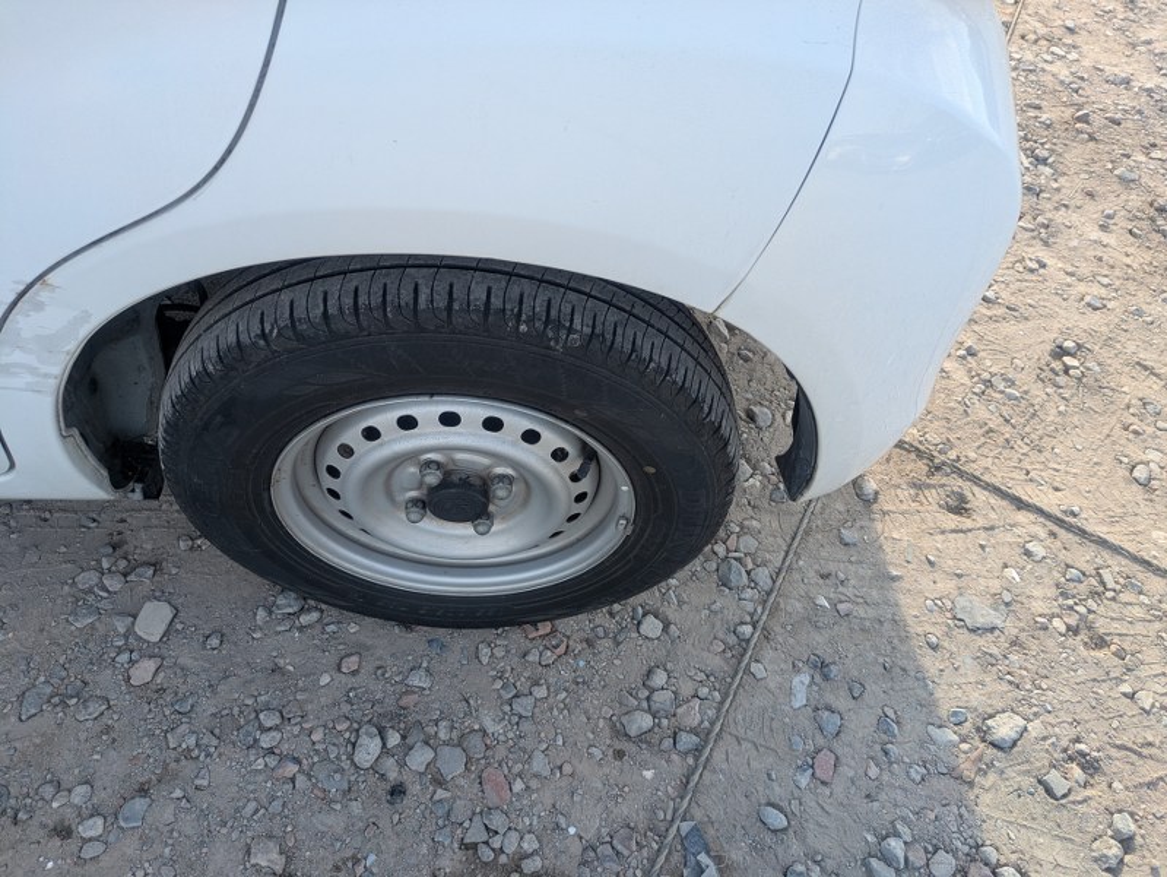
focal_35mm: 25
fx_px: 843
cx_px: 584
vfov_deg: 54.9
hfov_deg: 69.4
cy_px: 438
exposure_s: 1/474
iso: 61
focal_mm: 5.43
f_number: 1.89
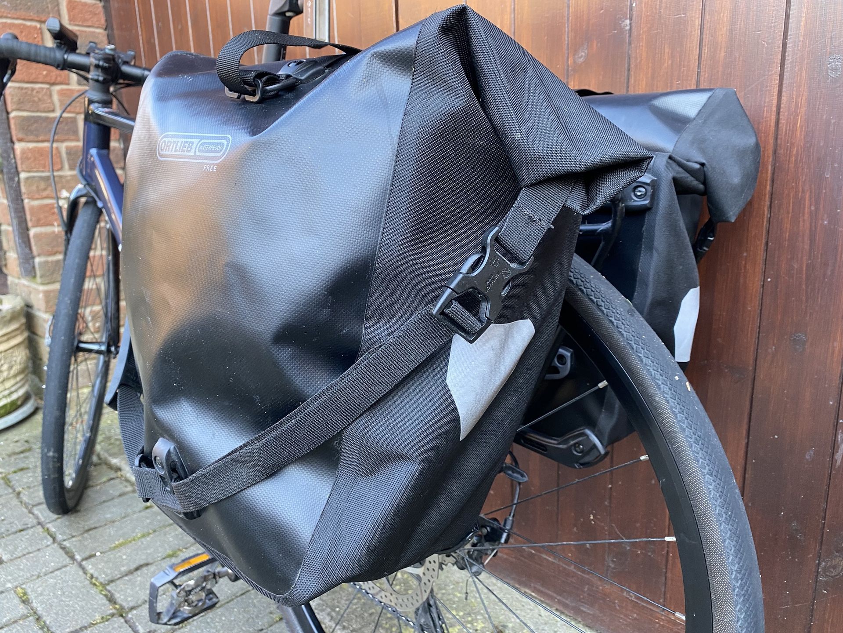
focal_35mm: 26
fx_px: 633
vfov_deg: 53.1
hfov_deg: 67.3
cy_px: 316
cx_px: 422
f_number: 1.8
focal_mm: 4.25
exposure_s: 1/83
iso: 125
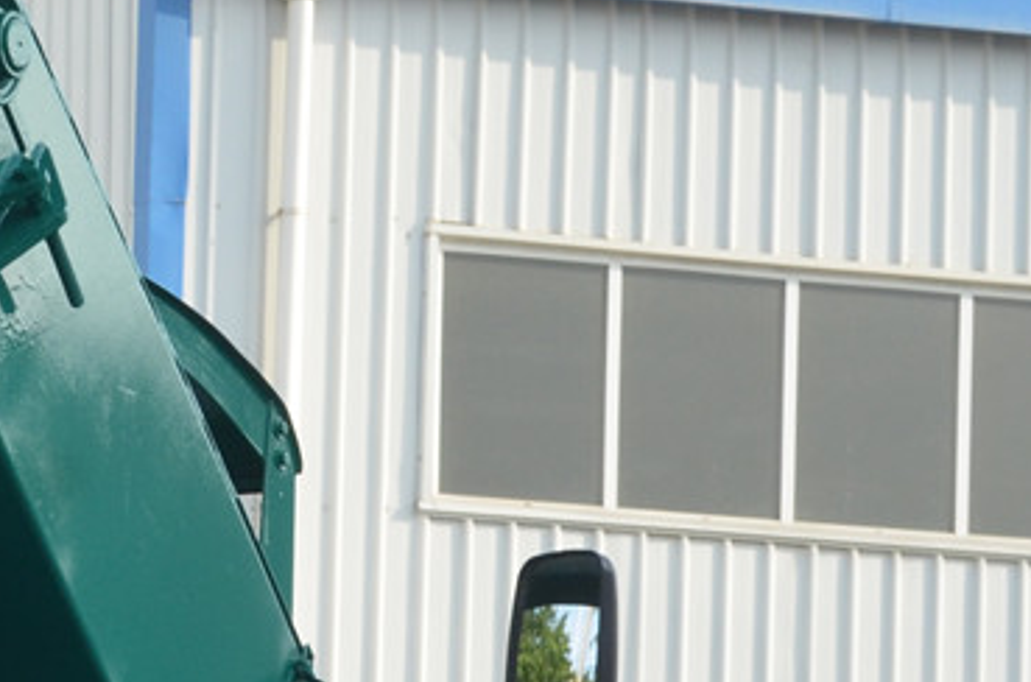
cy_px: 1030
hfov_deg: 6.6
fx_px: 8712
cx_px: -724
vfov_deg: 4.5
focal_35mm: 305
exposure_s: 1/200
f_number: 10
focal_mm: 50
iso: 400
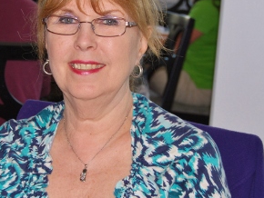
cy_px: 87
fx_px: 924
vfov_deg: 12.3
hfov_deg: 16.2
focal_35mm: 121
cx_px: 80
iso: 200
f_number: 5
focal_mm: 38
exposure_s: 1/60
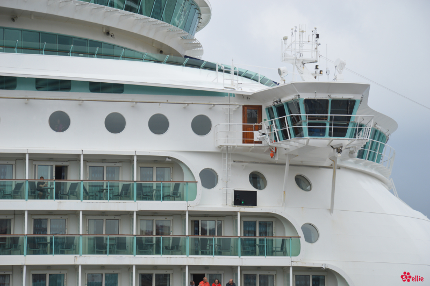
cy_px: 143
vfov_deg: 8.7
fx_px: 1880
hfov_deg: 13.1
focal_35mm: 158
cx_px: 215
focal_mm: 105
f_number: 8
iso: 100
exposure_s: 1/250
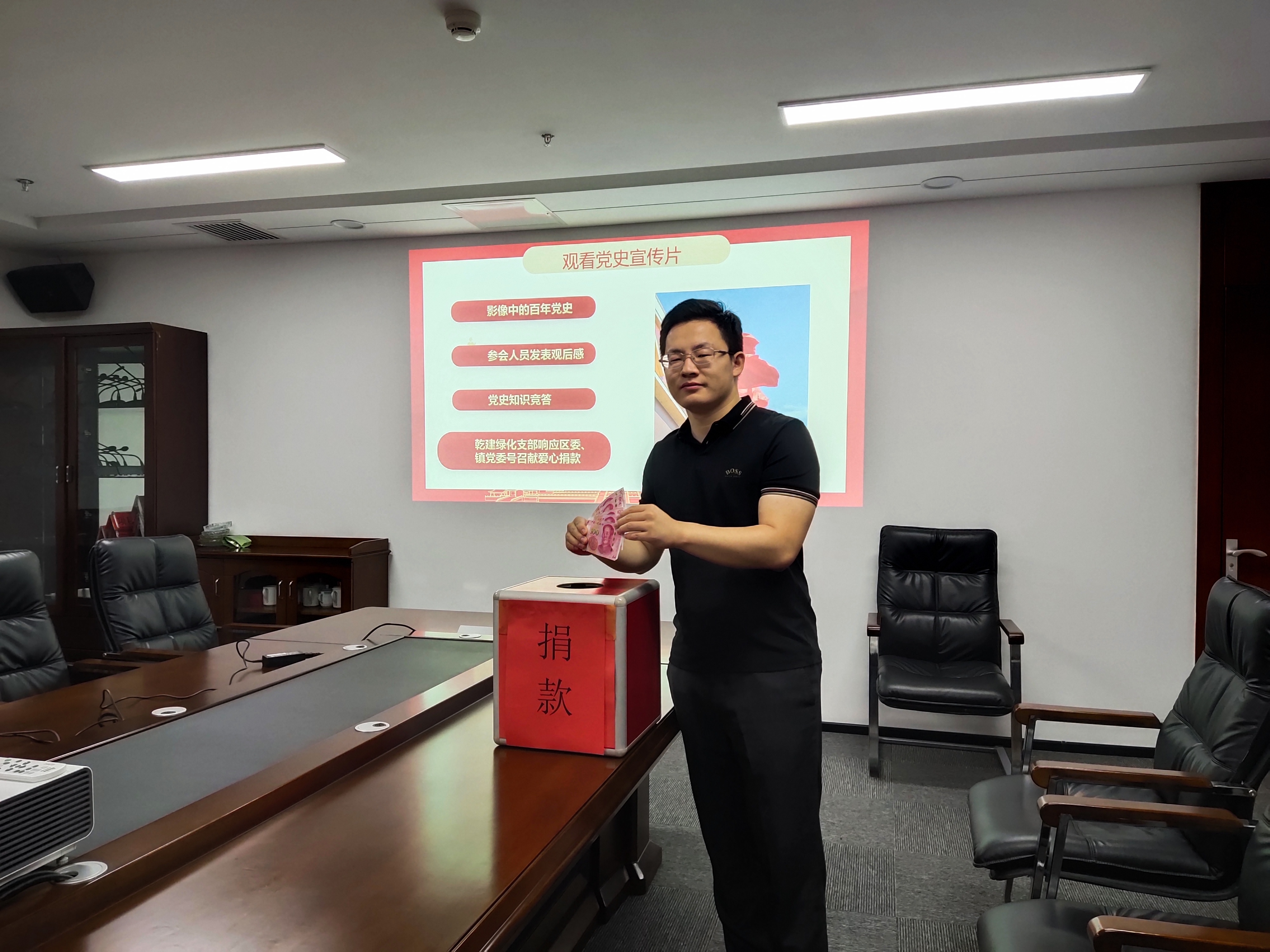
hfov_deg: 51.4
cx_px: 635
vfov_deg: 39.7
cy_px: 476
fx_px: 1321
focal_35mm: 36
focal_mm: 4.74
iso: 50
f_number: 1.79
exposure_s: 1/223
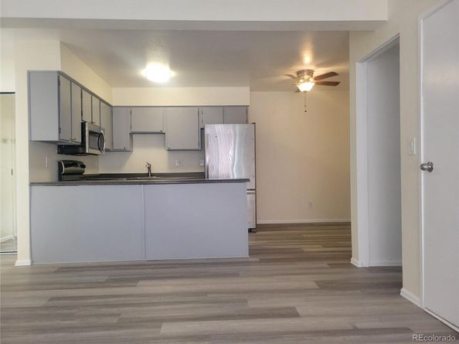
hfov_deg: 67.3
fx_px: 345
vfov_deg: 53.0
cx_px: 230
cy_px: 172
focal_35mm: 26
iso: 320
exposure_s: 1/120
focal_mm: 5.4
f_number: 1.8
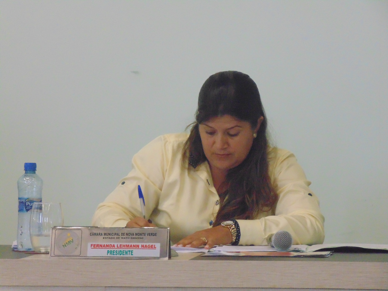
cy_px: 146
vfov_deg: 6.3
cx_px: 194
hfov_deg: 8.4
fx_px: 2645
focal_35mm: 236
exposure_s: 1/50
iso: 800
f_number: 5.6
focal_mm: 42.3
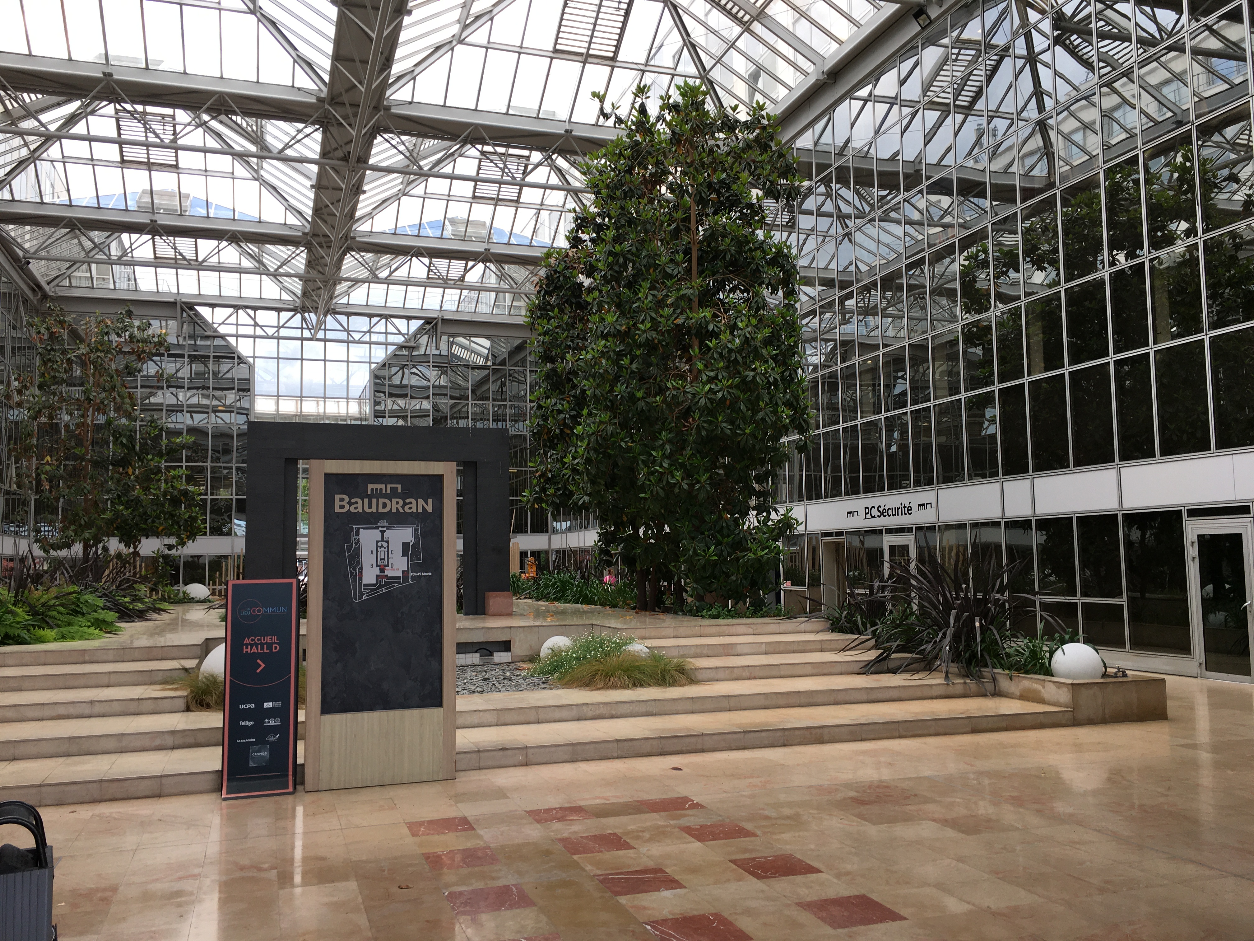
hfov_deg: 61.7
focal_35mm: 29
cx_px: 627
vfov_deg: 48.2
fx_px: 1051
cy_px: 470
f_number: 2.2
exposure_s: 1/120
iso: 25
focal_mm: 4.15
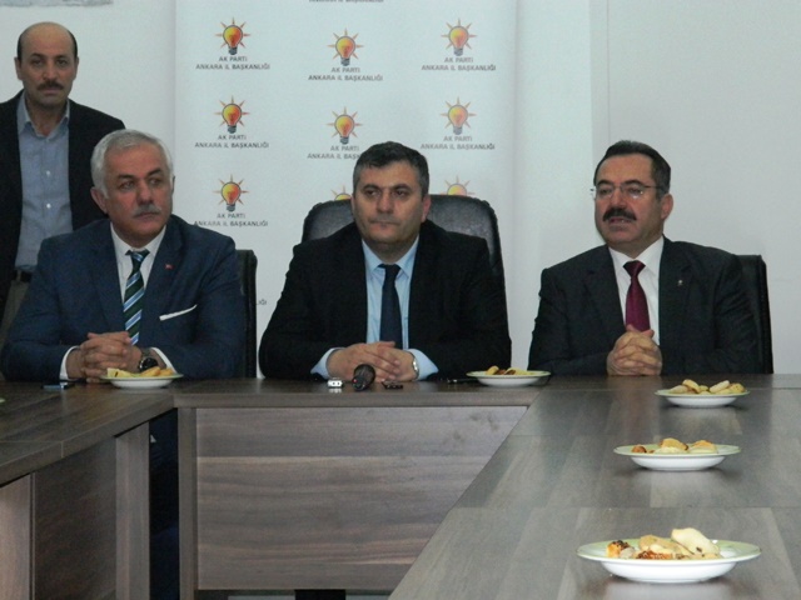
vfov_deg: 11.5
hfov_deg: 15.3
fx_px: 2985
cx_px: 400
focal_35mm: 129
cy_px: 300
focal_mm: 23.2
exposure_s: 1/60
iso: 800
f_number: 4.7
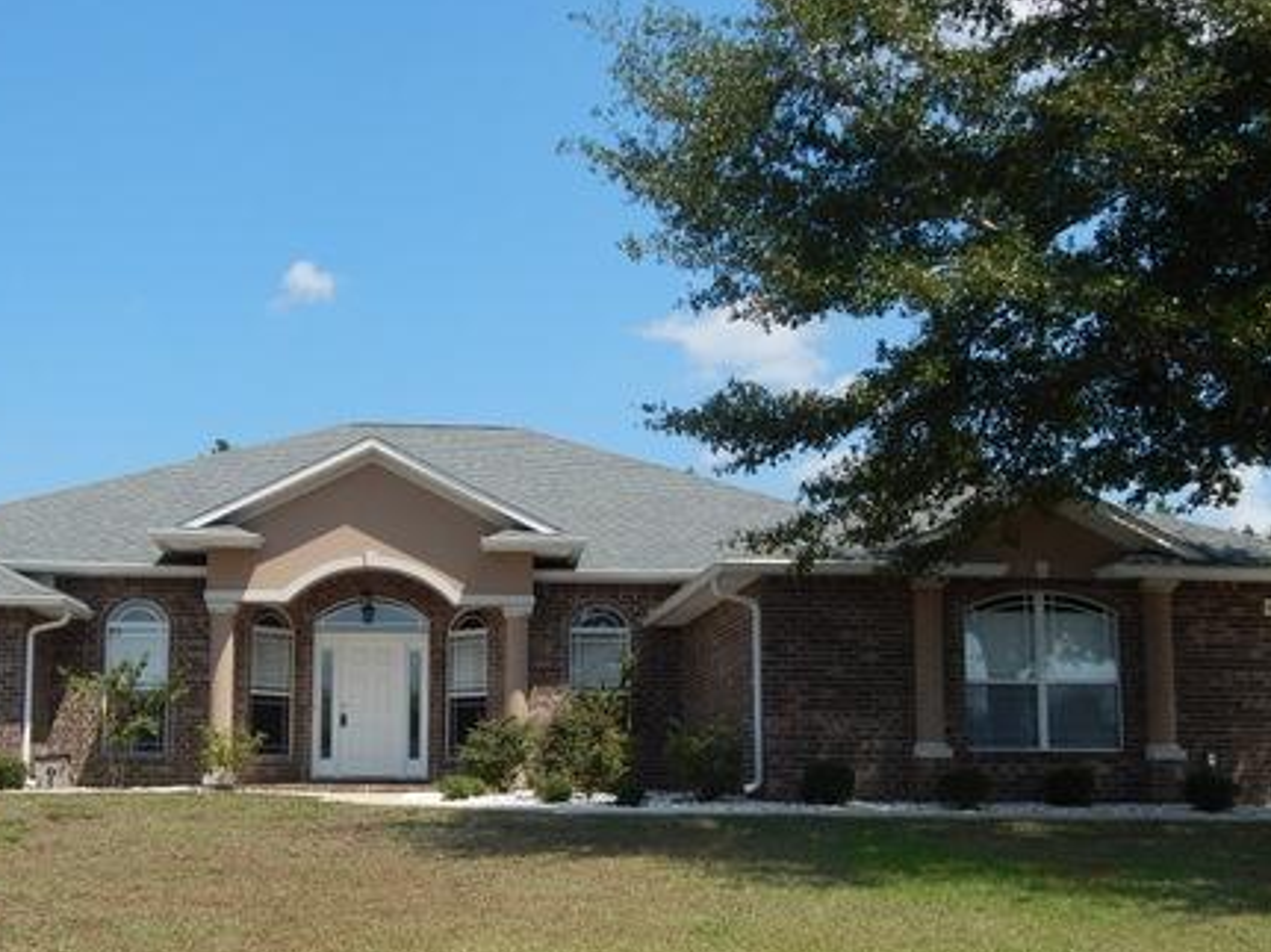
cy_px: 595
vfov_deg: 31.4
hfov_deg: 41.1
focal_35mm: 46
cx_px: 525
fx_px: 1689
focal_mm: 5.6
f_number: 6.5
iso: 125
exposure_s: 1/400
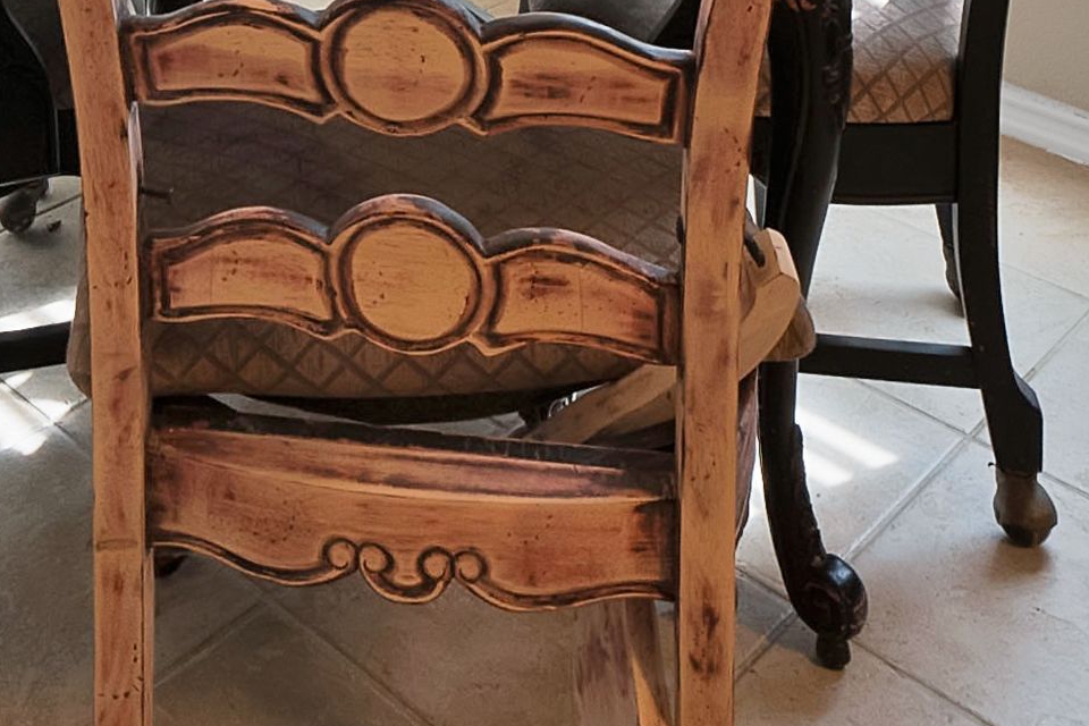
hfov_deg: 37.1
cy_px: -759
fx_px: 1573
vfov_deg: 17.6
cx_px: 246
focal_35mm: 52
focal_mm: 12
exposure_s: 1/13
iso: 640
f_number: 9
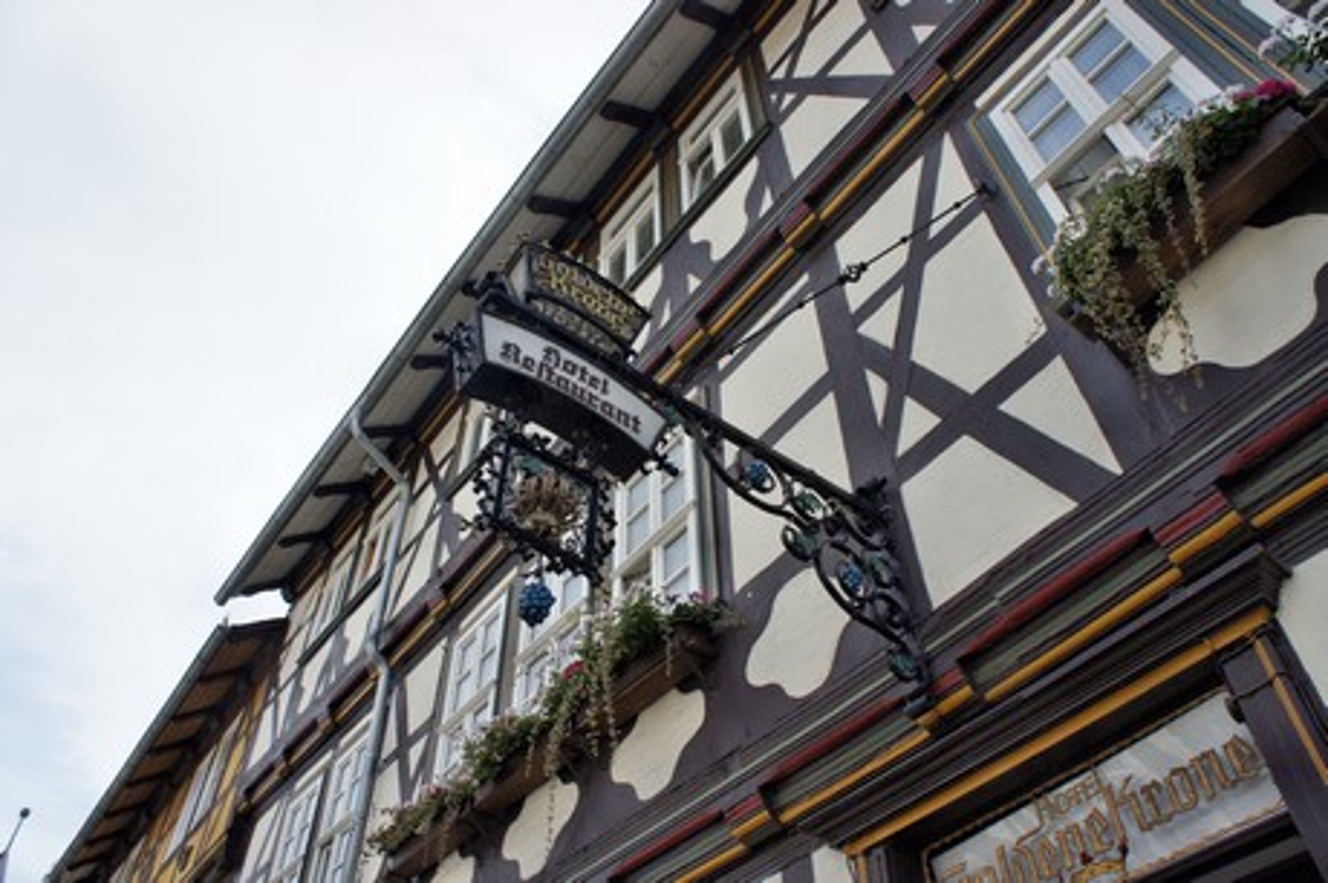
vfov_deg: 47.9
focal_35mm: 27
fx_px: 995
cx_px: 664
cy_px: 442
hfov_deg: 67.4
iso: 200
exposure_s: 1/320
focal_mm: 18
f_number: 7.1
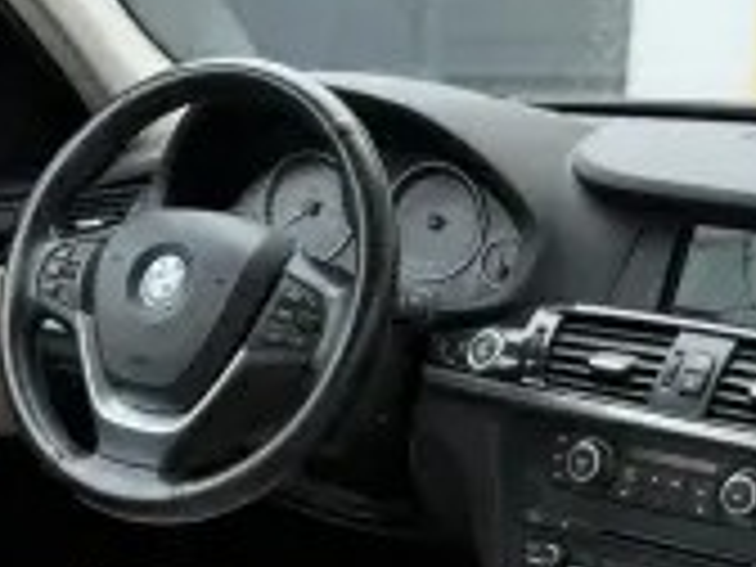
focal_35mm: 103
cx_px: 374
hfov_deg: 19.1
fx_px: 2249
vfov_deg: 14.3
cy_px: 436
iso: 64
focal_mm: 6.76
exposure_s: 1/155
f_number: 1.78
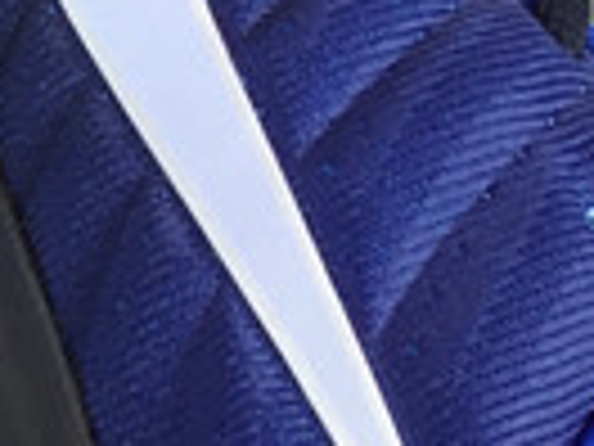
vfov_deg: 7.0
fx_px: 3638
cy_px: 110
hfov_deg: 8.8
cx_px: -634
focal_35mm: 212
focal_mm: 3.3
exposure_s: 1/106
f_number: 2.4
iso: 25
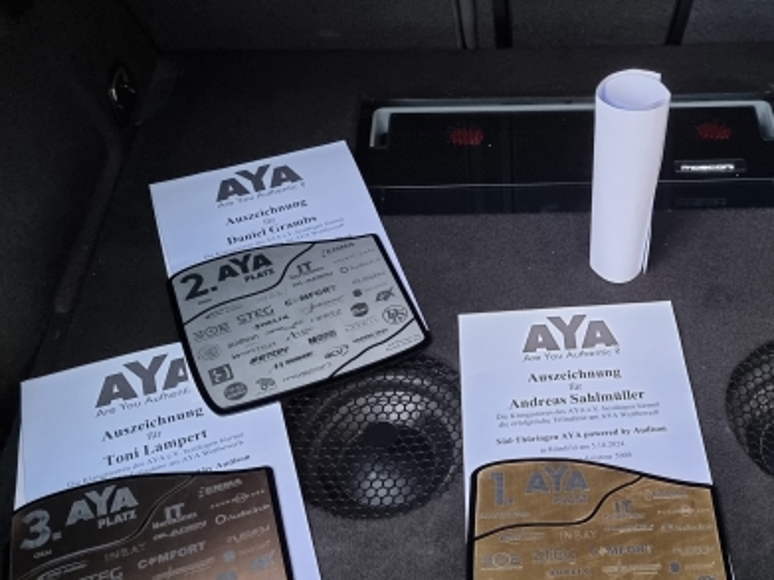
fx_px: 961
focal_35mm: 43
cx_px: 556
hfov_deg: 42.8
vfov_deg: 33.6
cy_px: 290
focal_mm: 6.7
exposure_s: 1/50
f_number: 1.8
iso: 500
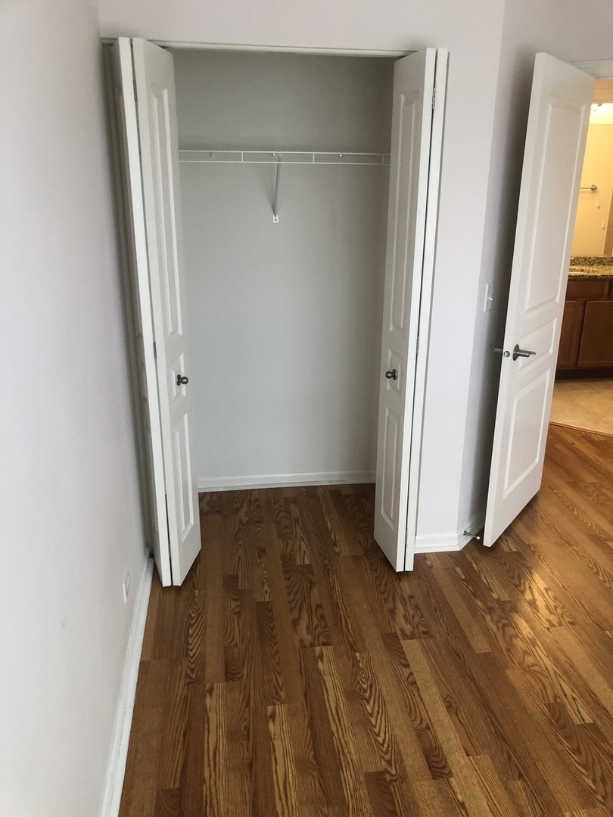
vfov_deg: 63.4
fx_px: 661
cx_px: 306
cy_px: 408
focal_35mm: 28
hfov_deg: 49.7
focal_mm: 3.99
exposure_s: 1/20
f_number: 1.8
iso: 40
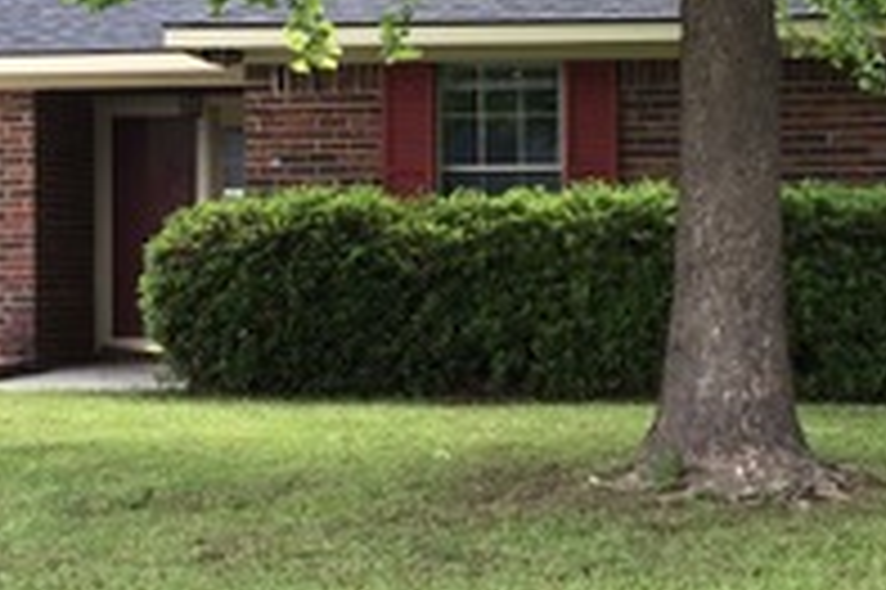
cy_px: 203
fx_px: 2582
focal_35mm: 105
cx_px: 418
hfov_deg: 19.5
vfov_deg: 13.0
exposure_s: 1/120
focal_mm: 3.3
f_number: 2.4
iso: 32
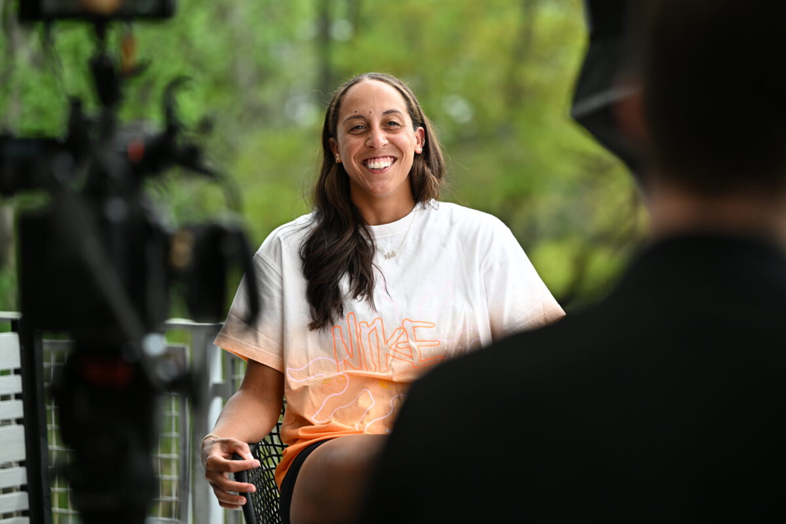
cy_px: 262
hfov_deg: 16.4
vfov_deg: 11.0
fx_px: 2729
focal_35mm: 125
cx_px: 393
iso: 400
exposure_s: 1/2000
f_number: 2.8
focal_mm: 125
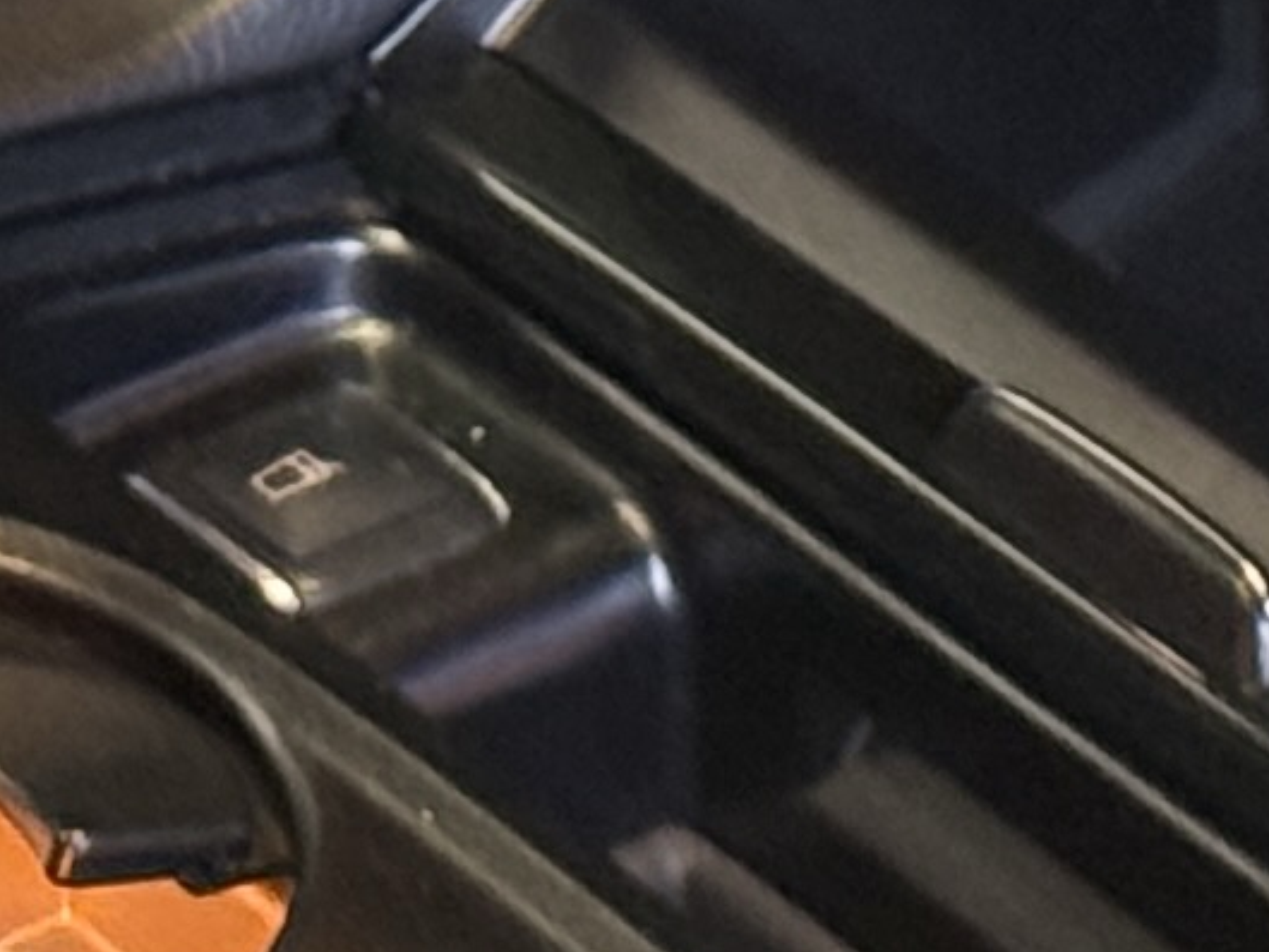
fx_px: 13420
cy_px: -918
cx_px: 878
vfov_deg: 4.0
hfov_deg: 5.4
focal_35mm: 366
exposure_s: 1/25
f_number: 1.78
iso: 500
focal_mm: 6.76
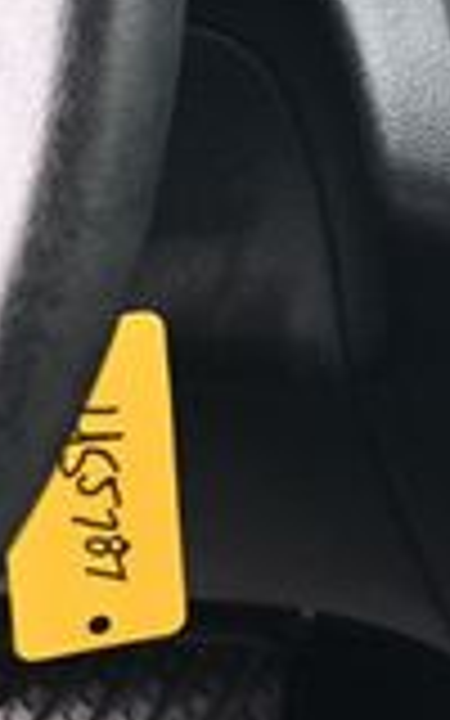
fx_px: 3651
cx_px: 1107
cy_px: -153
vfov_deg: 11.0
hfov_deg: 6.7
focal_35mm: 186
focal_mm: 30.5
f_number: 4.8
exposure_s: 1/125
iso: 1250
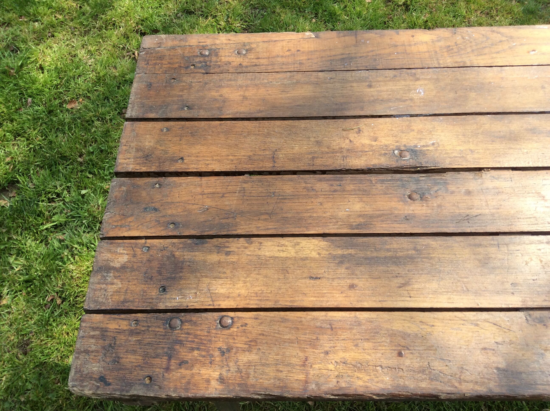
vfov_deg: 44.1
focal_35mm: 32
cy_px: 206
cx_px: 275
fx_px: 508
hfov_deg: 56.9
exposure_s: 1/657
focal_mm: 3.3
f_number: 2.4
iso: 32
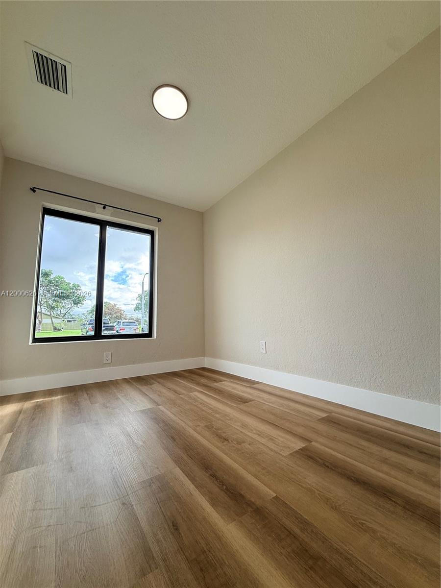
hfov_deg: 85.7
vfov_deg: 102.1
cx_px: 220
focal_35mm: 14
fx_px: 238
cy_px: 294
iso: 64
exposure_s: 1/182
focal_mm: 2.22
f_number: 2.2
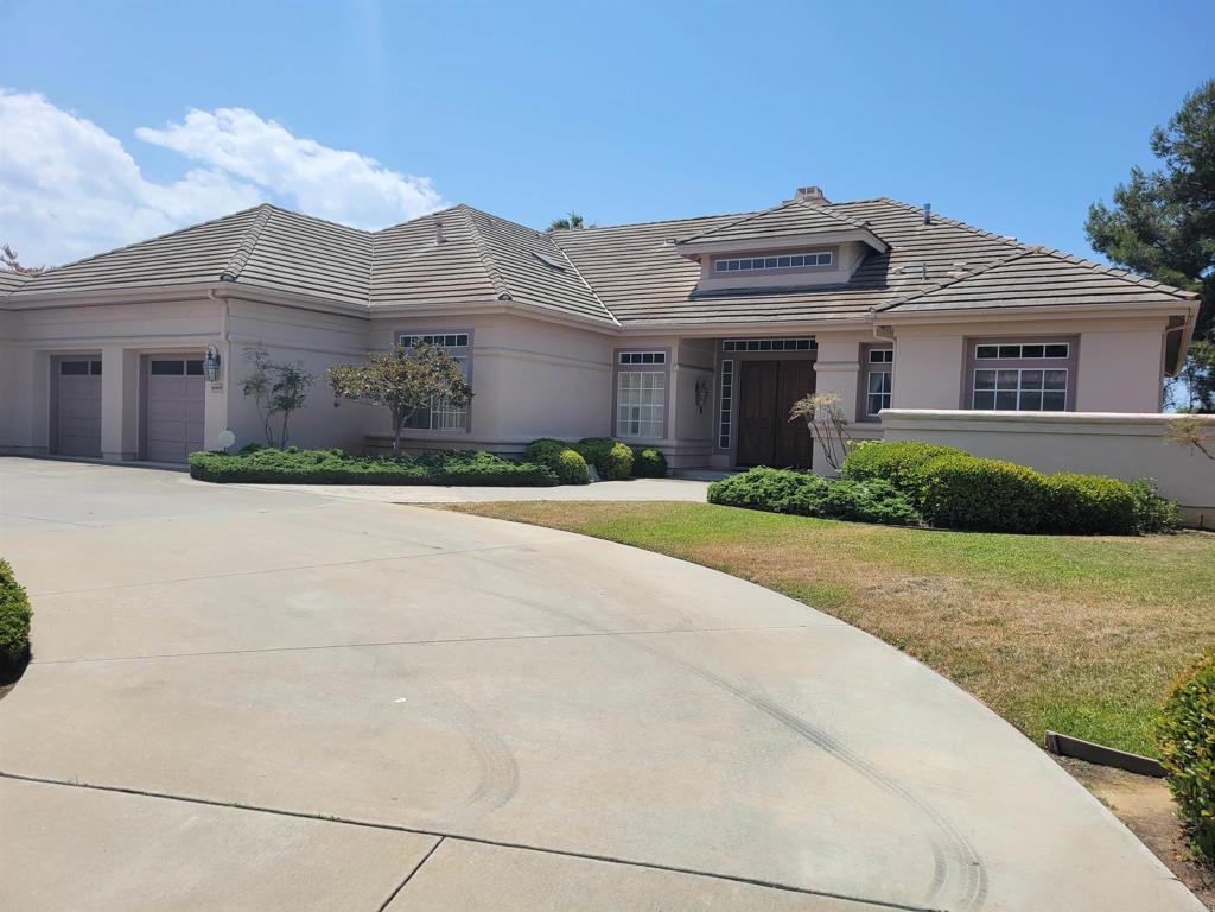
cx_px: 608
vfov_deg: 53.1
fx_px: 913
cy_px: 456
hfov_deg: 67.3
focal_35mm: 26
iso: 40
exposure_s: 1/3687
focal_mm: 5.4
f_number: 1.8
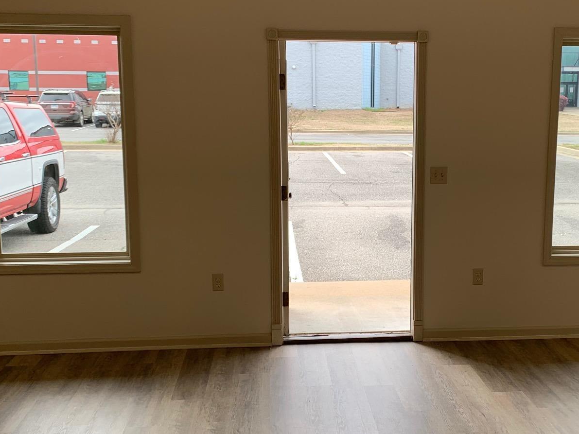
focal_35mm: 44
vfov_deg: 32.9
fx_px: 736
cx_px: 361
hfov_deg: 42.6
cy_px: 233
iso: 25
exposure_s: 1/282
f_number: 1.8
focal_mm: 4.25
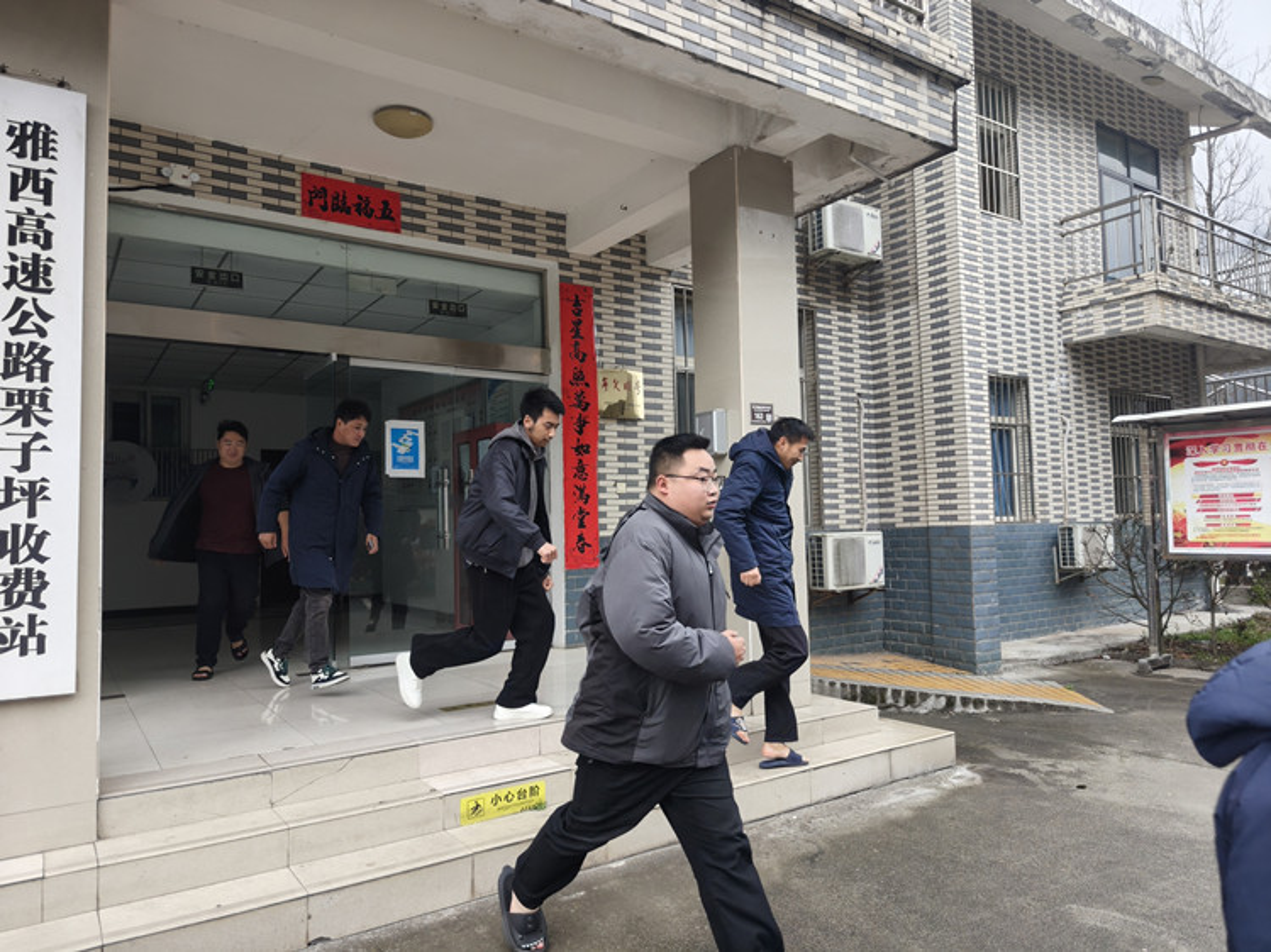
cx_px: 636
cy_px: 476
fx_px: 844
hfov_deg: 73.9
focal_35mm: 23
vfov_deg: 58.9
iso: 250
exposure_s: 1/700
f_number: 1.6
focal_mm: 6.06
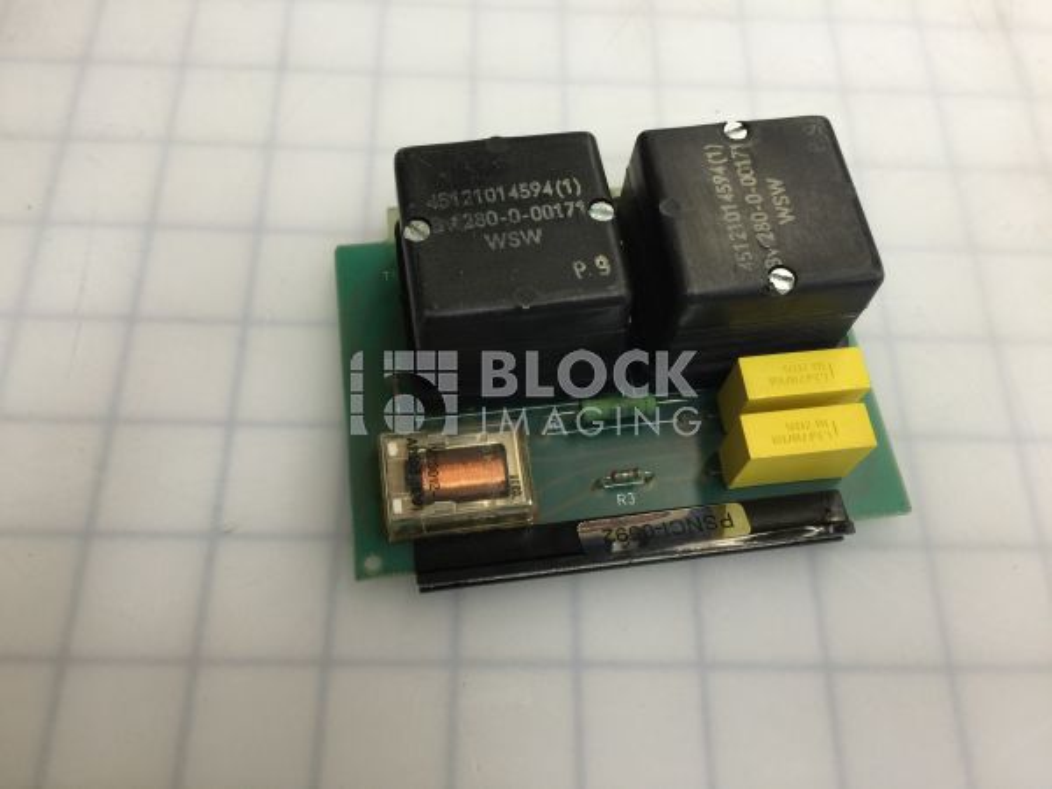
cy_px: 394
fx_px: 881
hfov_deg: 61.7
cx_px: 526
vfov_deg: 48.2
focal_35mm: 29
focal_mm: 4.15
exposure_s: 1/30
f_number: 2.2
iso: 50
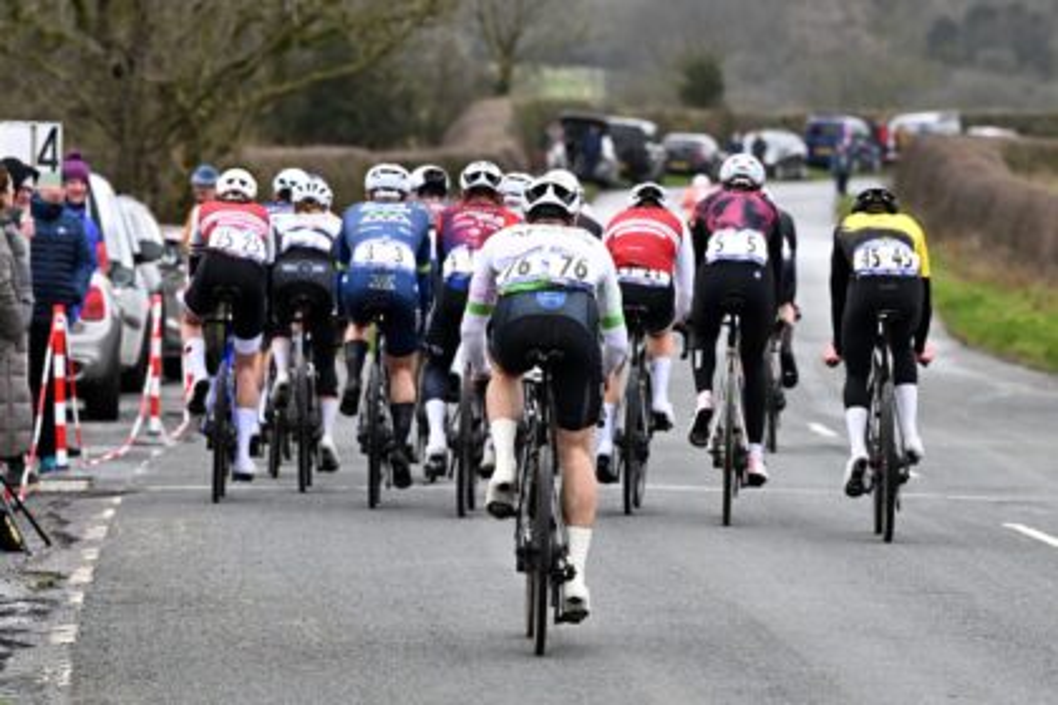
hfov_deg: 10.3
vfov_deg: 6.9
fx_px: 5877
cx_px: 529
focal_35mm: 200
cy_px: 352
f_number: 5.6
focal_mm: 200
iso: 1000
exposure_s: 1/1000
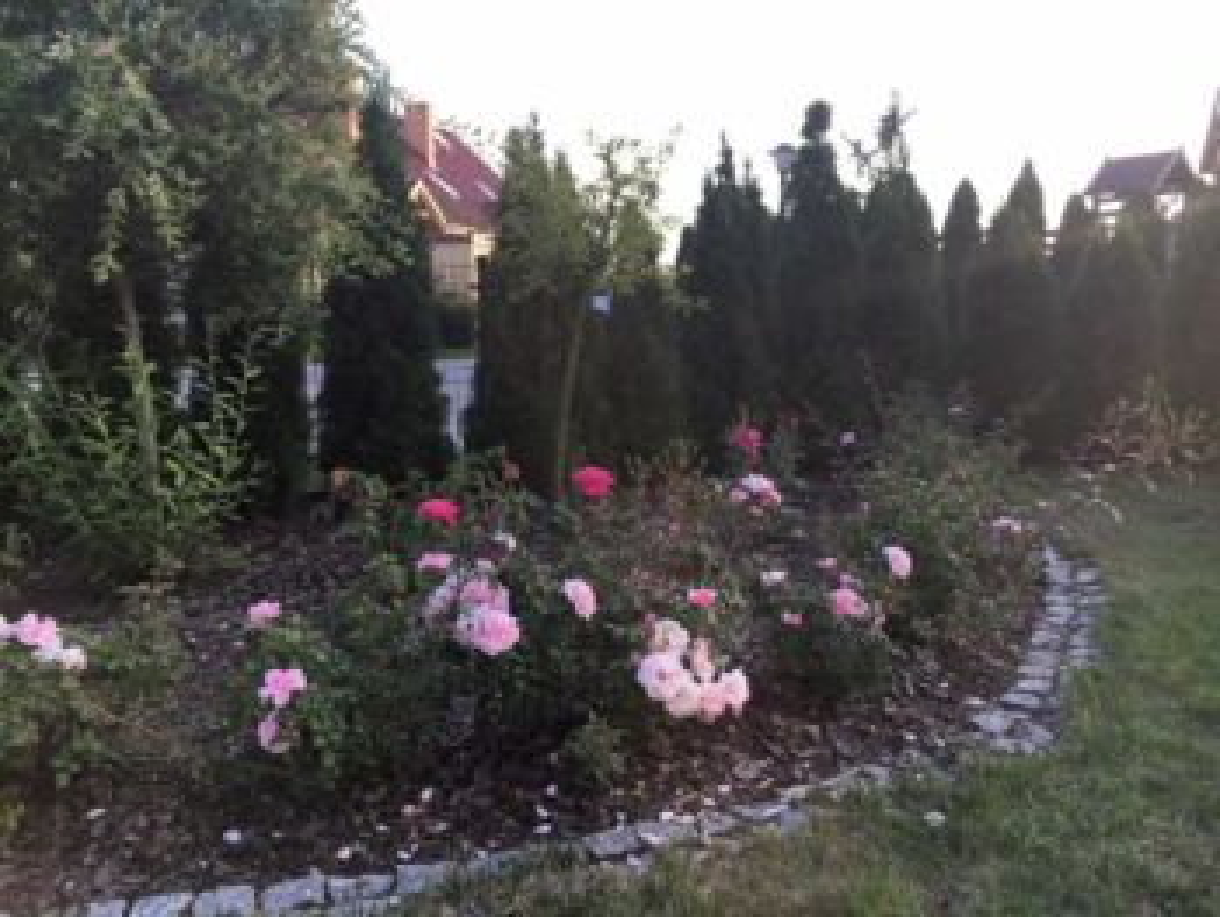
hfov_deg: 61.6
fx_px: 1023
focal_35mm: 29
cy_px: 458
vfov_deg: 48.3
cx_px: 610
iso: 25
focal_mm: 4.15
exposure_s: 1/125
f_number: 2.2
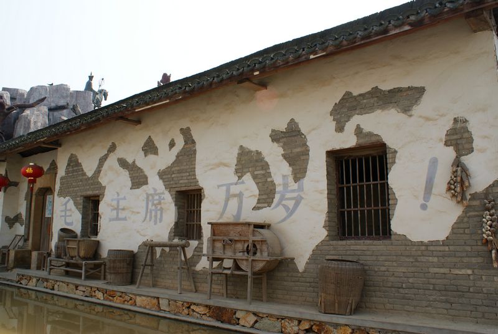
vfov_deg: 43.7
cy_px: 167
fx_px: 416
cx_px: 249
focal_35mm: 30
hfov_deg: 61.9
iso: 100
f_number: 10
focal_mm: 20
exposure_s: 1/100
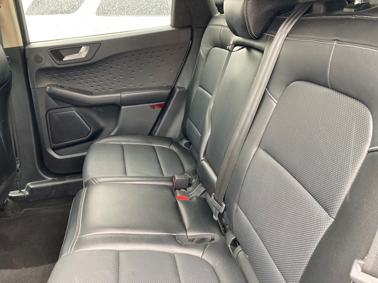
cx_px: 189
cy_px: 142
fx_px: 306
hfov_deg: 63.4
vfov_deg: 49.7
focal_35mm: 28
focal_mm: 3.99
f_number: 1.8
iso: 200
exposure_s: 1/60
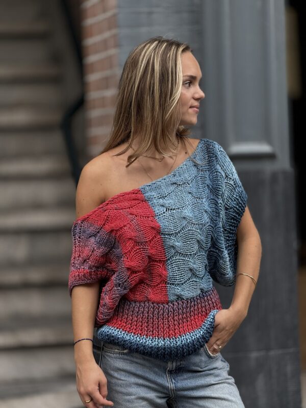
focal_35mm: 120
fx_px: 1414
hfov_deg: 12.3
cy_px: 204
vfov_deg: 16.4
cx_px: 153
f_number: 2.8
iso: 50
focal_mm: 15.66
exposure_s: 1/224
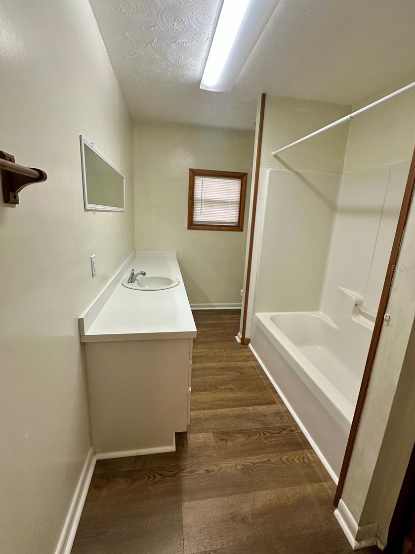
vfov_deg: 98.1
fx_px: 240
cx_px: 204
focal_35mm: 15
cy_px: 268
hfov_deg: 81.7
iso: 160
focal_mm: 2.22
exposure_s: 1/120
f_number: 2.2
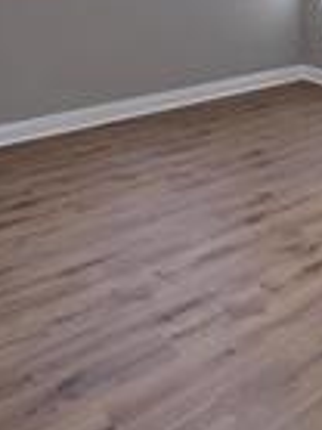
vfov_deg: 39.8
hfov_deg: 29.9
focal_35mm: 45
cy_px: 65
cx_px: 322
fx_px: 559
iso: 160
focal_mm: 2.2
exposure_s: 1/60
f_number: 2.2
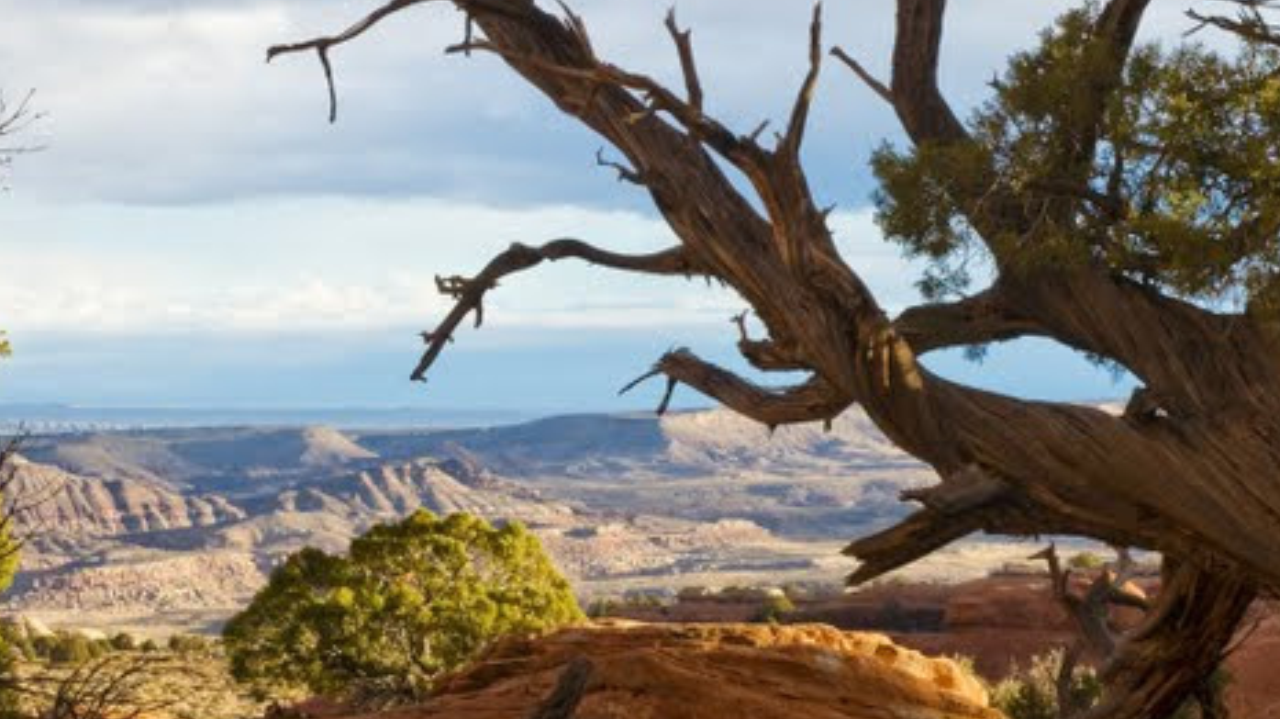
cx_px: 939
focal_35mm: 121
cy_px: 234
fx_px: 4110
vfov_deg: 10.0
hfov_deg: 17.6
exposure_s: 1/125
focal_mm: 35
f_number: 9
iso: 200
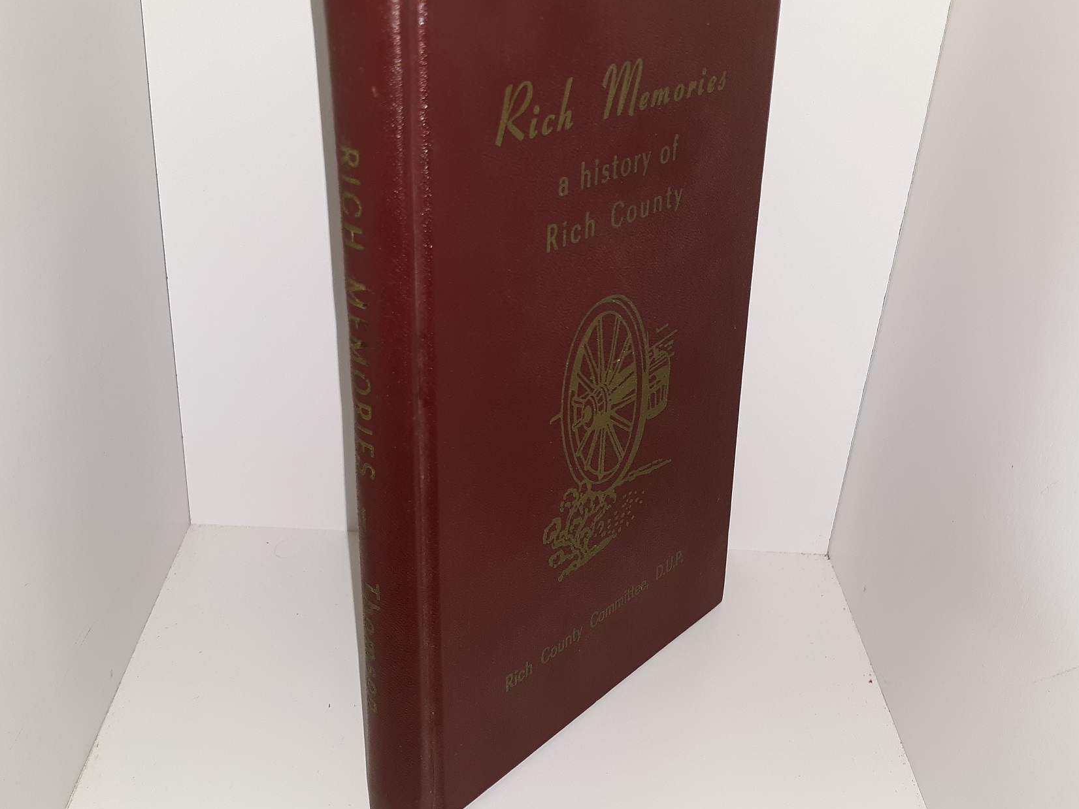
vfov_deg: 40.7
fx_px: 1091
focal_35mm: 35
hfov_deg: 52.6
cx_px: 538
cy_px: 377
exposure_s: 1/120
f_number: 1.7
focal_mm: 3.7
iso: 50
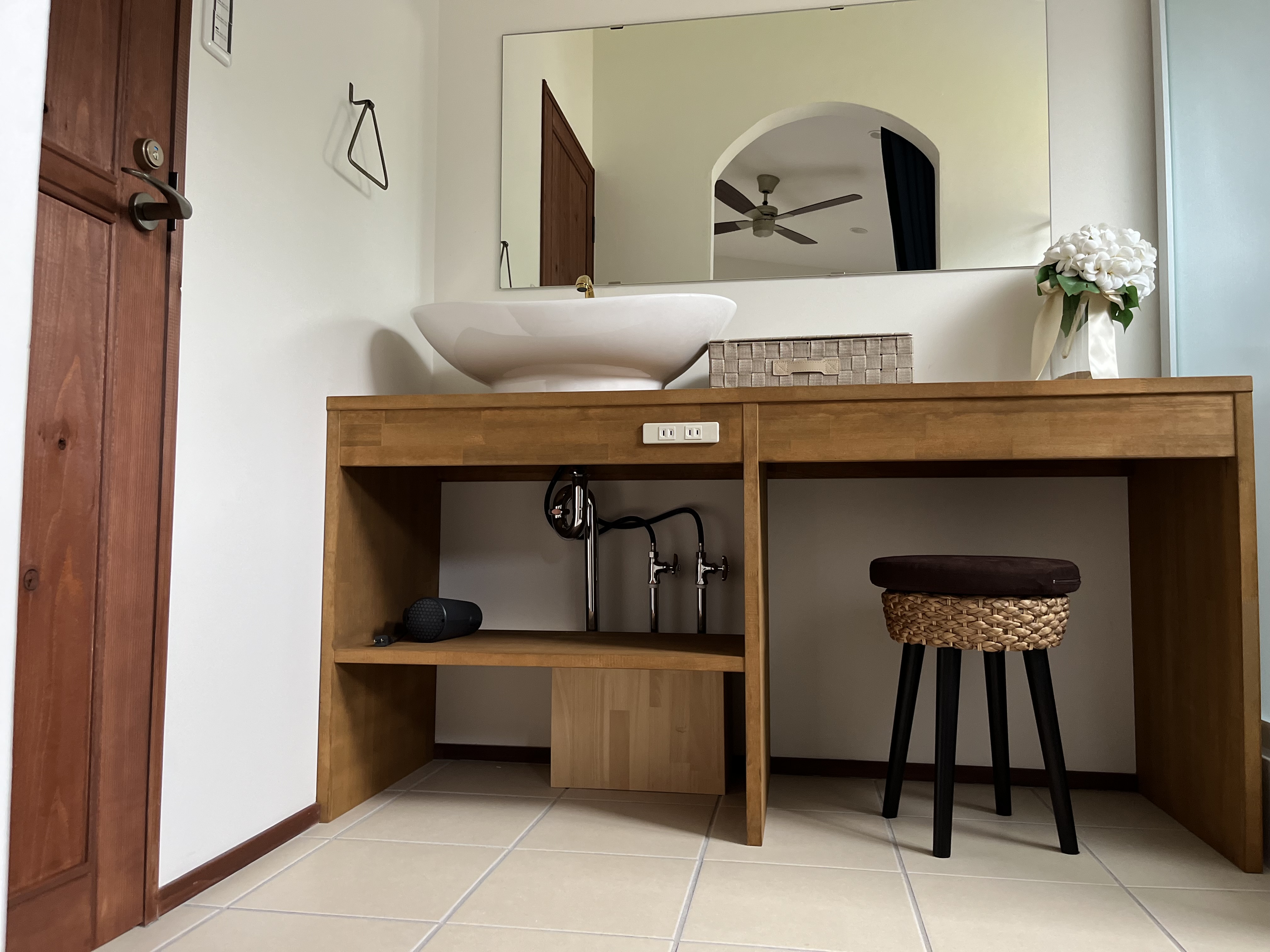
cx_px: 635
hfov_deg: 67.3
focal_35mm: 26
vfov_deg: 53.1
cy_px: 476
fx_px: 954
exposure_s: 1/60
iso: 250
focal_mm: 5.1
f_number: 1.6
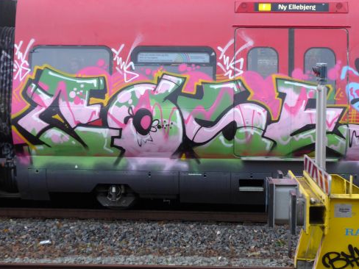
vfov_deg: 18.0
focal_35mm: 82
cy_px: 132
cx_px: 177
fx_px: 850
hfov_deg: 23.8
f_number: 4.4
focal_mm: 16
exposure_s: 1/30
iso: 400
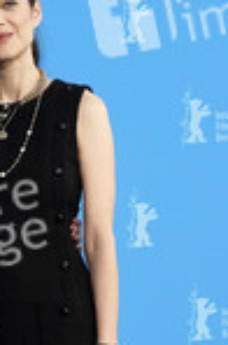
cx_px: -5
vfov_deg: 13.2
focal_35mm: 154
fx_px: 1470
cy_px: 352
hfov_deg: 8.8
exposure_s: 1/160
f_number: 5.6
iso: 2000
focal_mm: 57
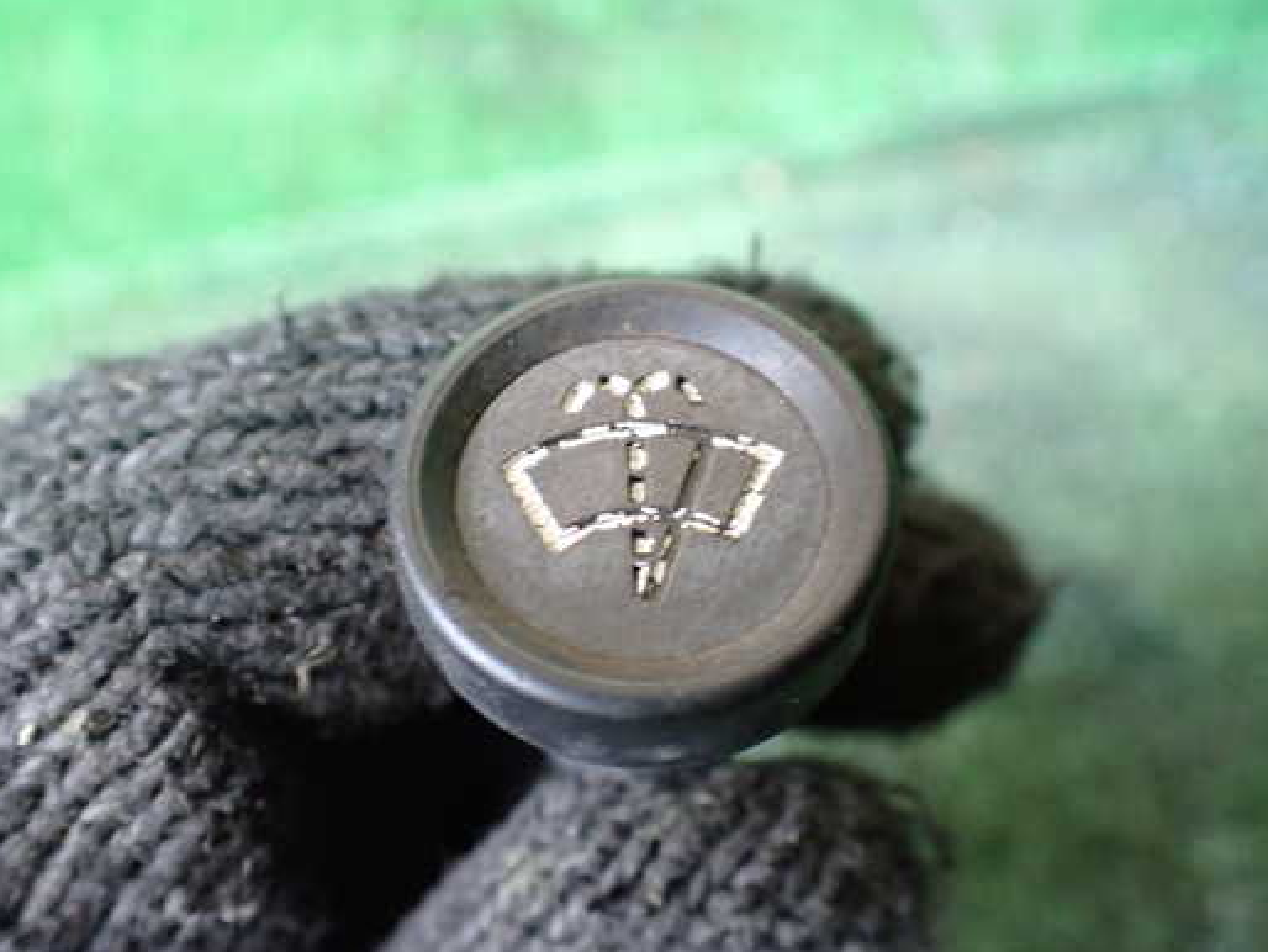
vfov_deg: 40.7
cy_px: 471
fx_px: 1283
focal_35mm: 35
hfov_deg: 52.6
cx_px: 612
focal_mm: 5.4
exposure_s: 1/60
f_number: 2.3
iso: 800
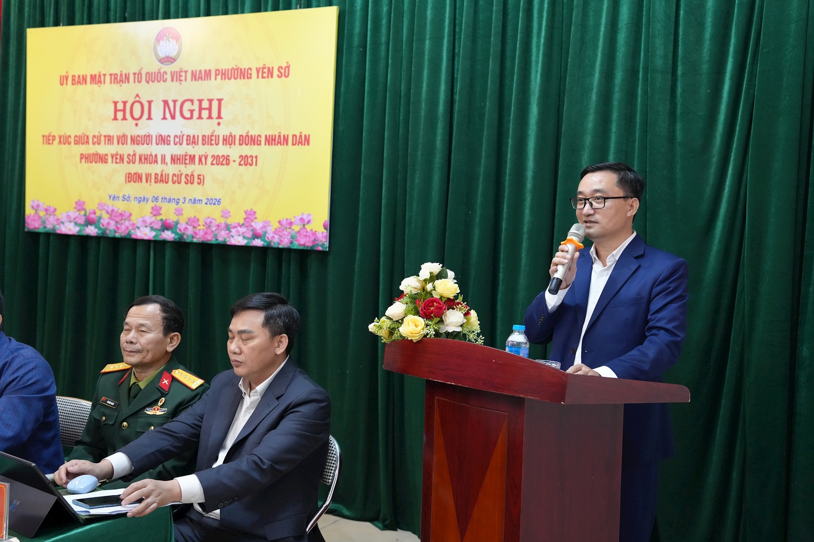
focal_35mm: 42
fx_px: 950
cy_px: 271
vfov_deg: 31.9
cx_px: 407
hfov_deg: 46.4
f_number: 4
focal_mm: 42
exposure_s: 1/160
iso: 3200
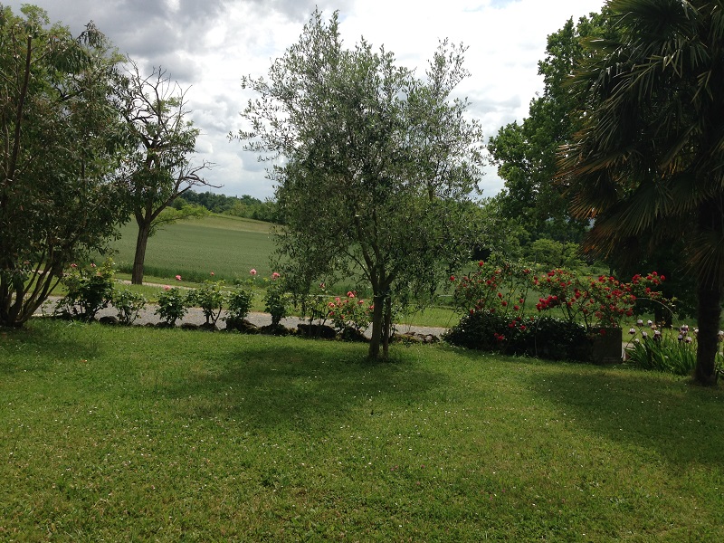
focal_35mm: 33
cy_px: 272
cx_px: 362
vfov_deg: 42.9
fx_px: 690
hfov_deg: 55.4
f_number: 2.4
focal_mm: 4.12
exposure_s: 1/1748
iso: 50
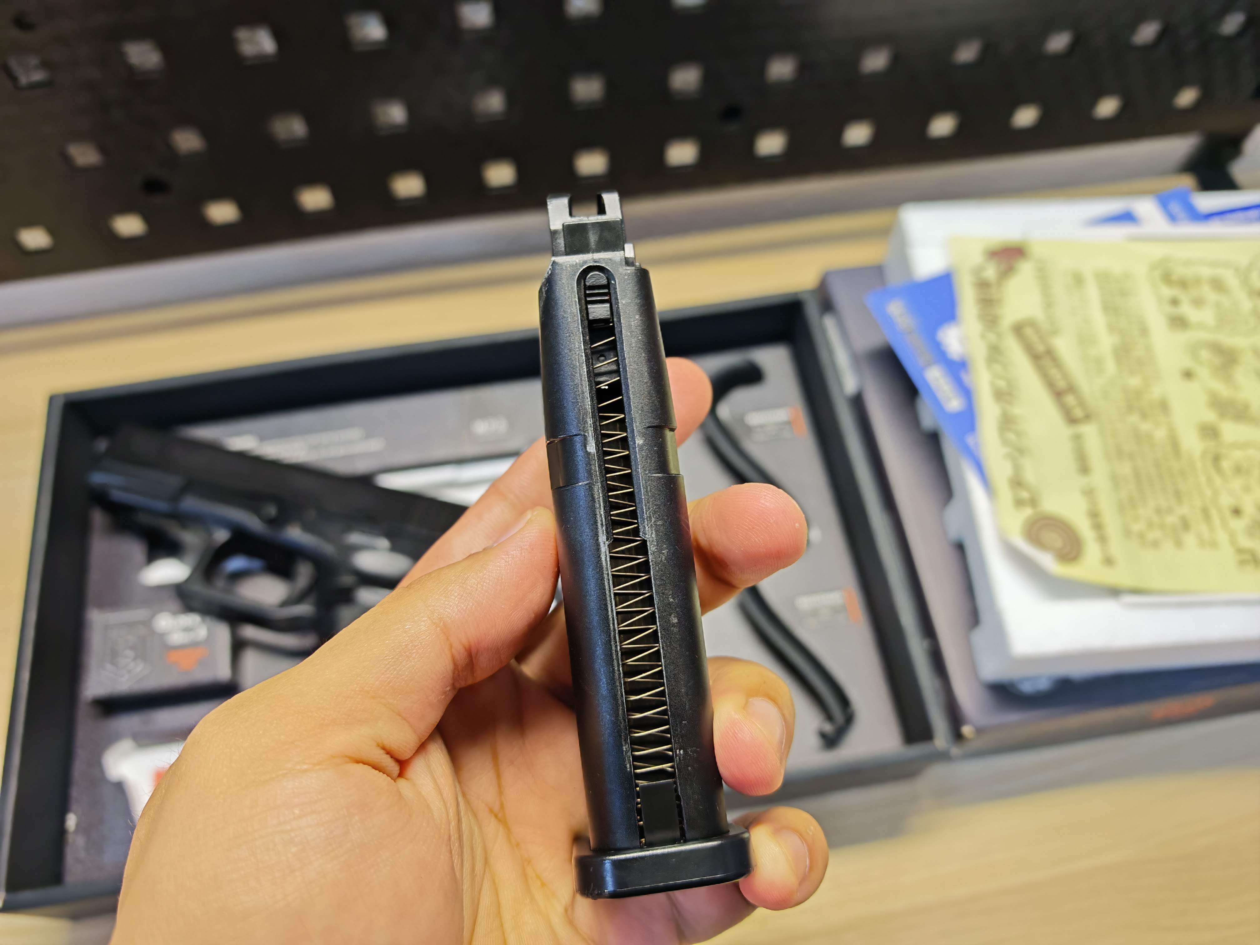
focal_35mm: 24
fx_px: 874
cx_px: 630
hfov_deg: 71.6
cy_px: 472
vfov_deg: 56.8
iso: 125
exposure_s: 1/100
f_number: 2
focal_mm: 6.83
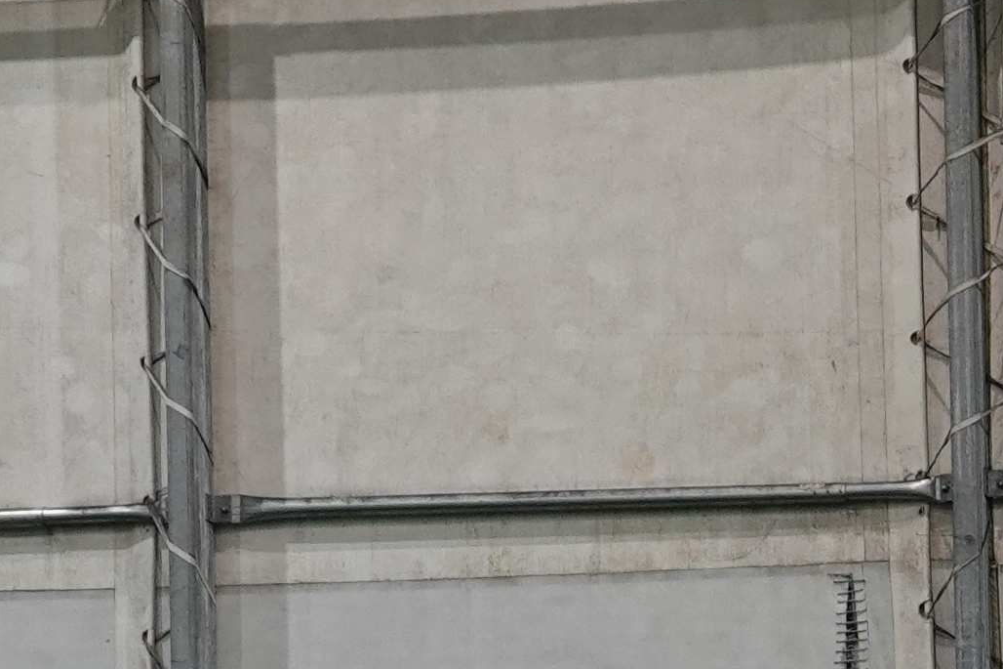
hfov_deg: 11.9
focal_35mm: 165
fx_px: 4596
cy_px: 1005
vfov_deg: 8.1
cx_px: 1465
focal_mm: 11.51
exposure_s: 1/40
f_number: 2.8
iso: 200
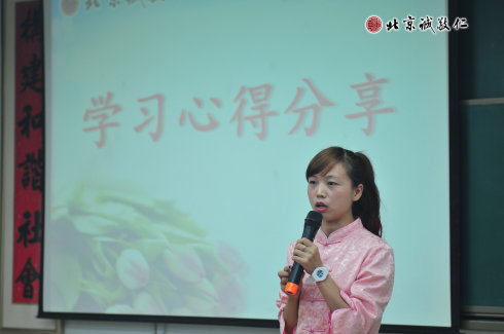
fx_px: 1468
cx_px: 252
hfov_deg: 19.5
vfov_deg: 13.0
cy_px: 167
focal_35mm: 105
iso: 200
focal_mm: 70
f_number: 2.8
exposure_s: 1/60
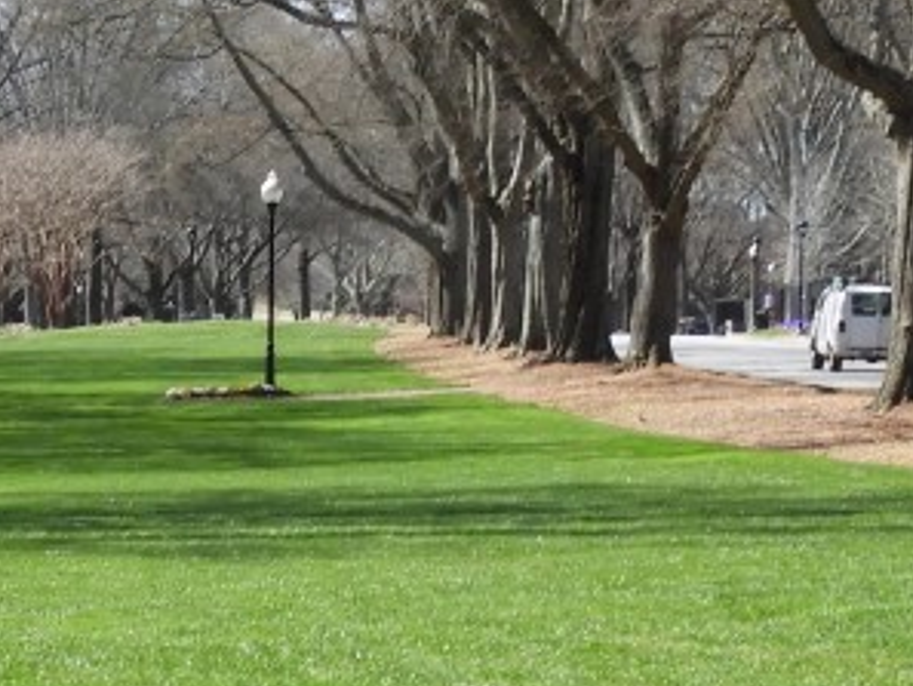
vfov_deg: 7.6
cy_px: 646
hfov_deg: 10.1
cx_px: -154
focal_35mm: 194
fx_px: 5119
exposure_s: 1/400
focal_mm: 7.2
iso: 100
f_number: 3.8
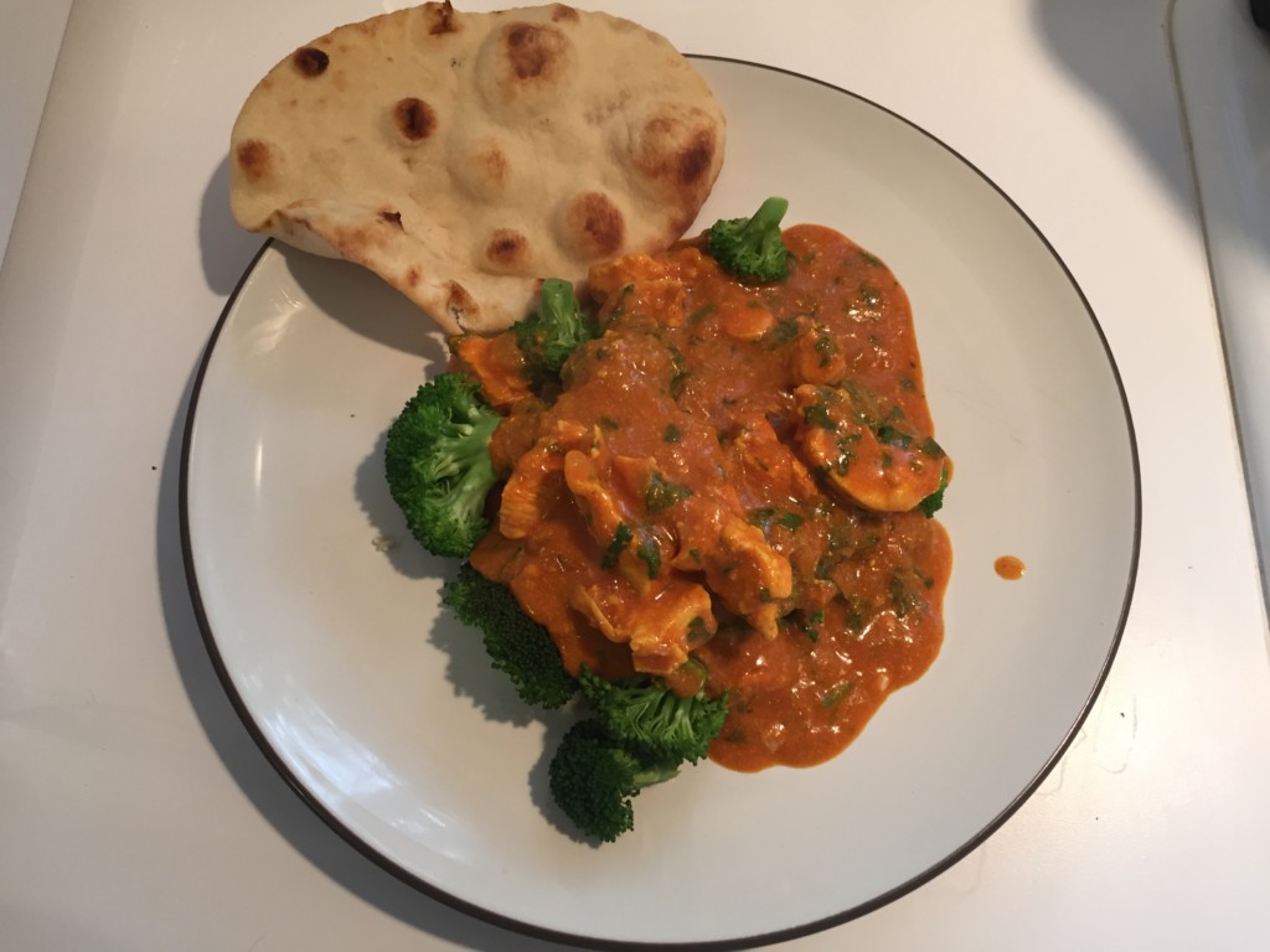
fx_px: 1064
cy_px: 476
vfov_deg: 48.2
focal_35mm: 29
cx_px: 635
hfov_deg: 61.7
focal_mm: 4.15
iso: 80
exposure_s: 1/30
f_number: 2.2
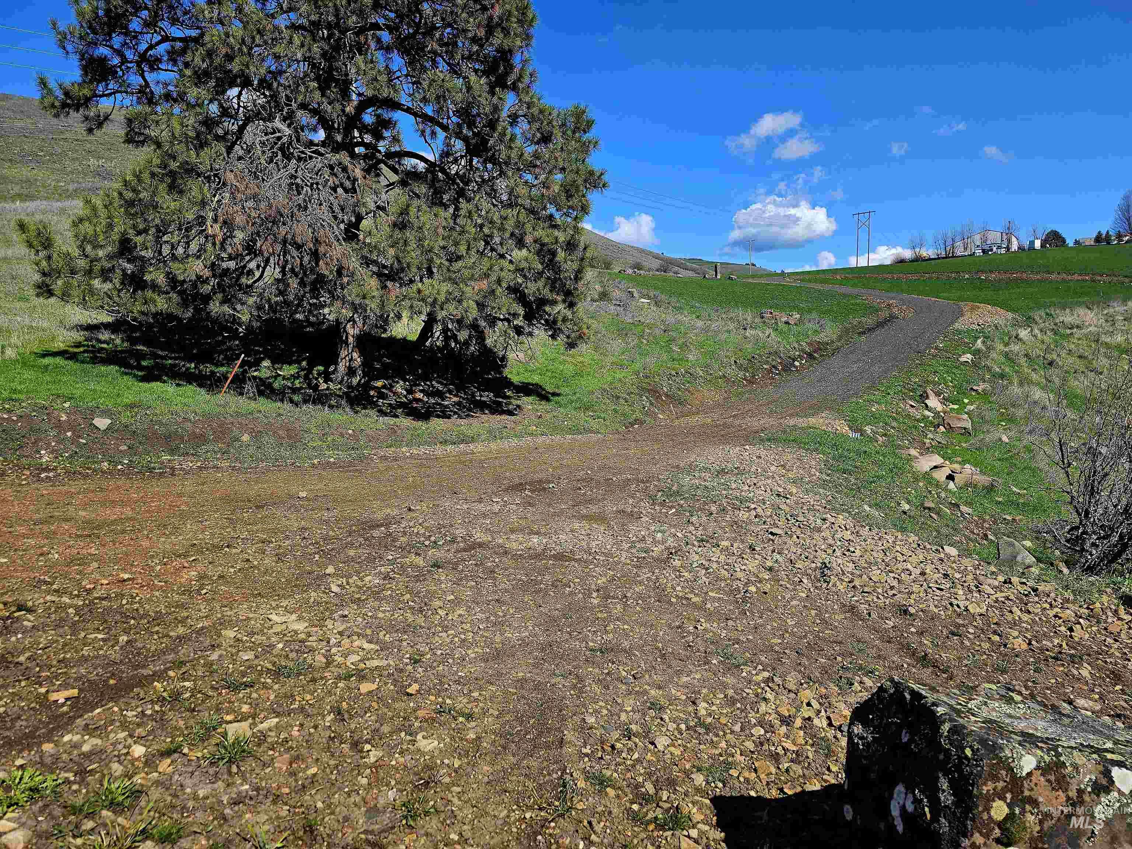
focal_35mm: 23
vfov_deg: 58.9
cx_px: 566
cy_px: 424
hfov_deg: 73.9
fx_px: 752
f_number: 1.7
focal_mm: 6.3
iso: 20
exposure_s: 1/1250
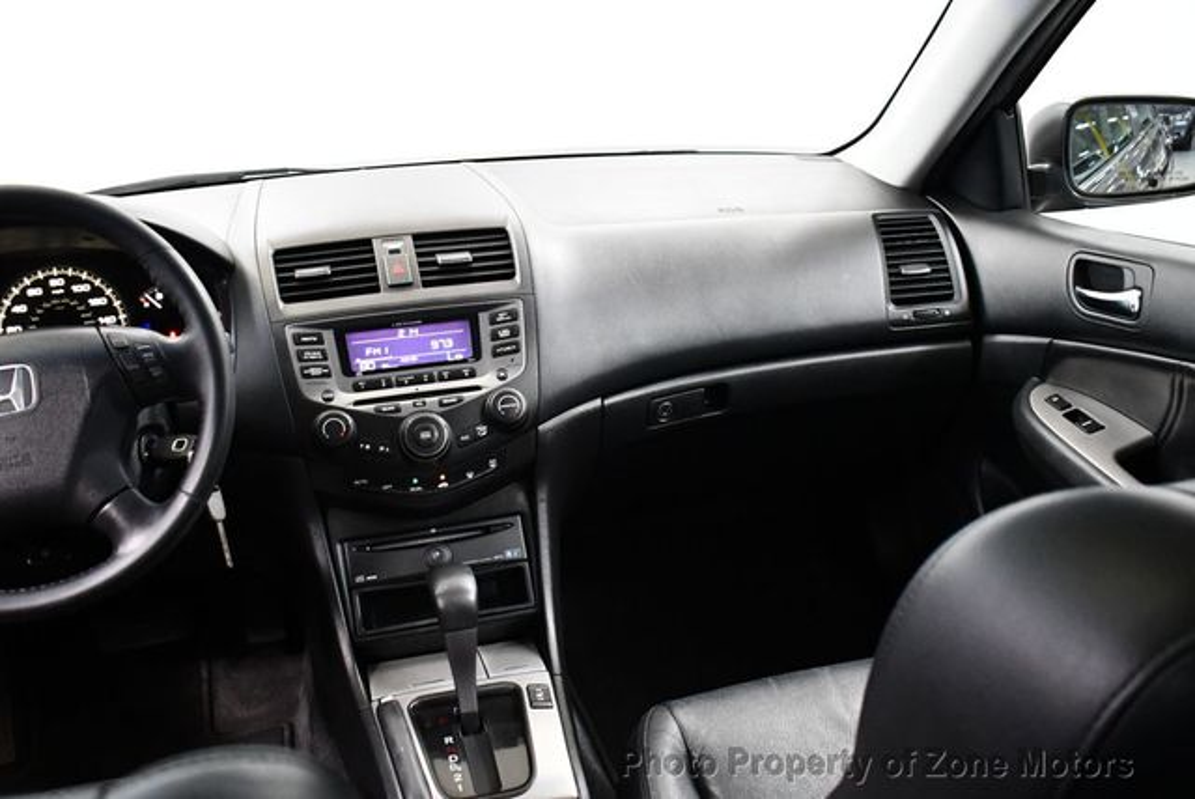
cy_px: 400
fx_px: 1196
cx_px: 598
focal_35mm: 36
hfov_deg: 53.1
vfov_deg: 36.9
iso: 3600
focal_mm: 18
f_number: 3.5
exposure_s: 1/60
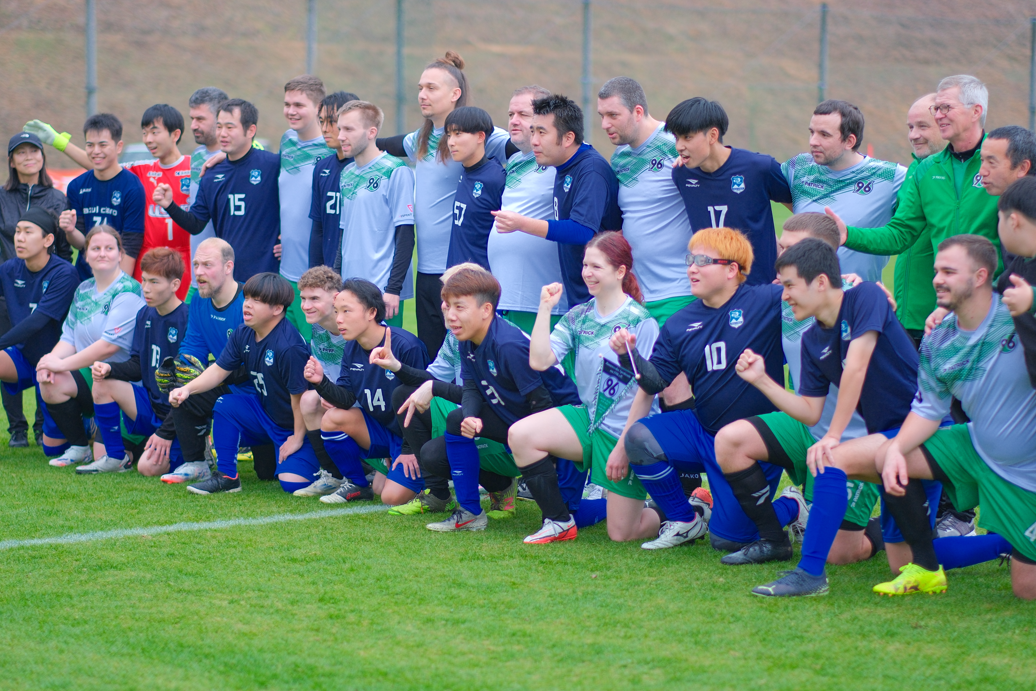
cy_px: 348
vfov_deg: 13.2
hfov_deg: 19.6
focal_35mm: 104
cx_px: 488
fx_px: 2993
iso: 320
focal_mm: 56
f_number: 1.2
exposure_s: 1/1600
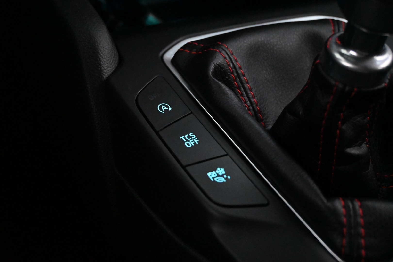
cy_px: 131
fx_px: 491
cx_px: 196
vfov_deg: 29.9
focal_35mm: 45
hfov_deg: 43.6
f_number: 4.8
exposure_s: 1/50
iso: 11400
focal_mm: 30
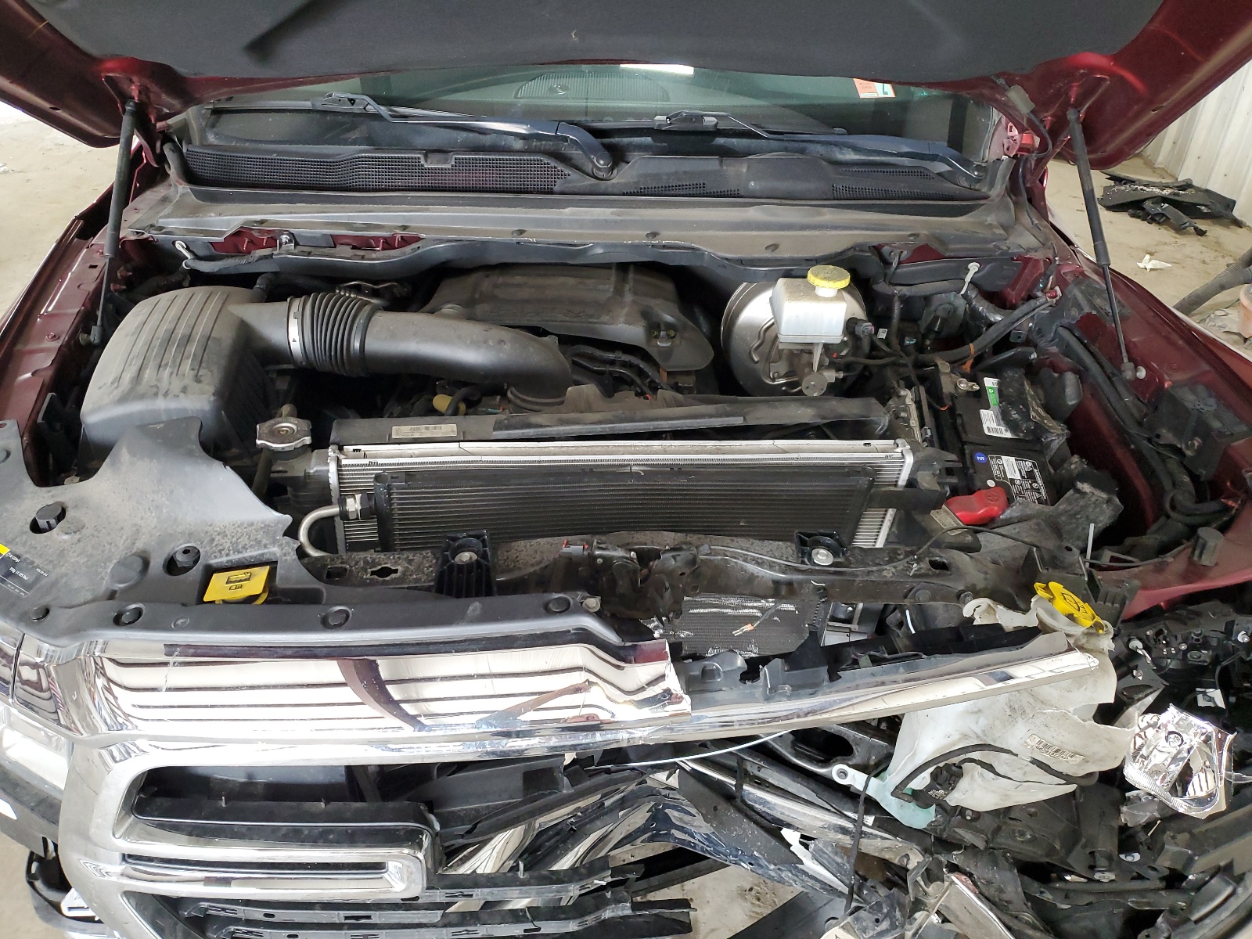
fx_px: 940
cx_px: 626
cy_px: 470
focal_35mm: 26
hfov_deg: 67.3
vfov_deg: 53.1
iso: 192
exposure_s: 1/60.2
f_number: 1.5
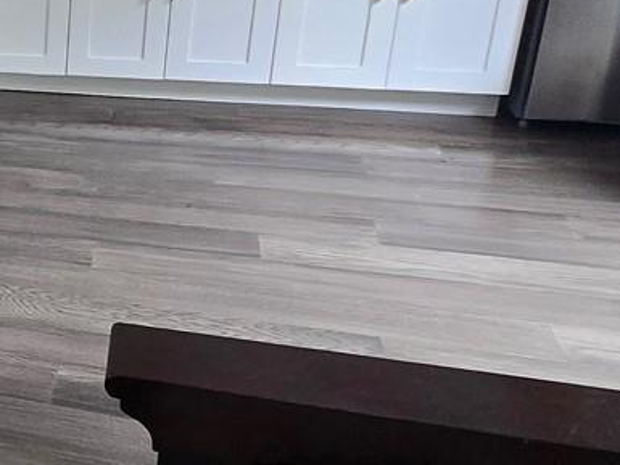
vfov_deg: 26.8
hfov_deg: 25.5
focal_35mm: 54
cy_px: 143
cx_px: -335
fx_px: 967
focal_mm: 1.7
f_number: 2.2
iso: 160
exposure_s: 1/60
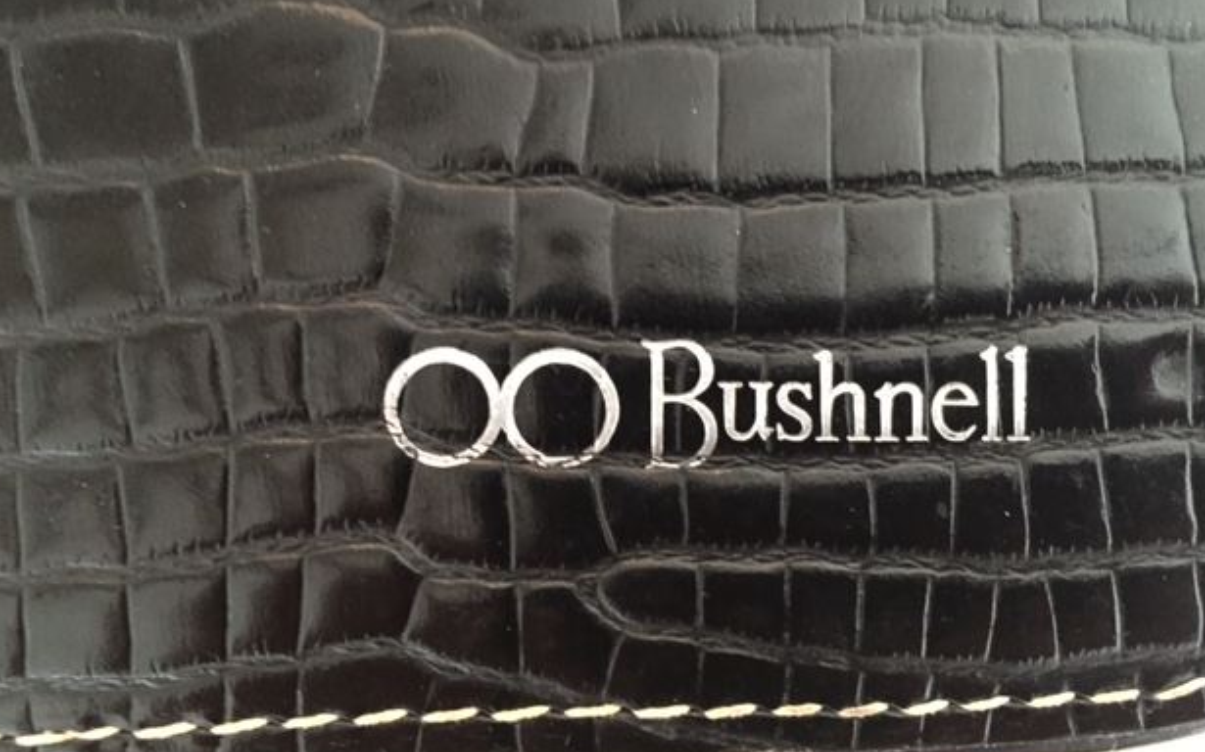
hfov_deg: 59.7
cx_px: 596
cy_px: 364
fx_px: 1051
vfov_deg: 39.4
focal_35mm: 32
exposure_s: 1/15
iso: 250
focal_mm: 4.15
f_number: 2.2
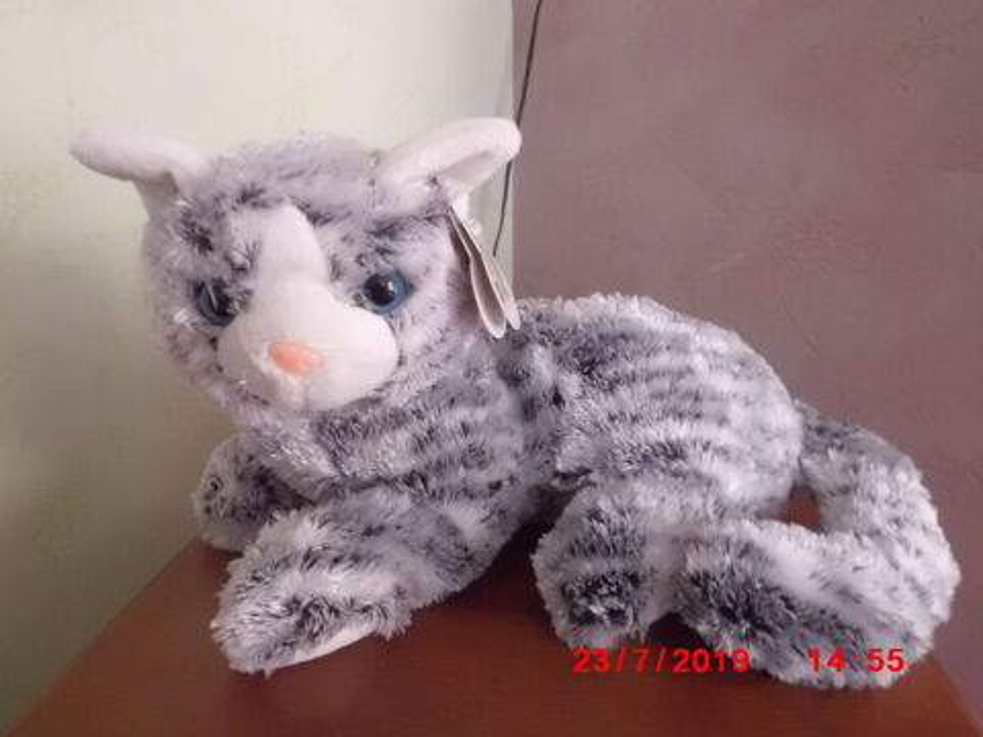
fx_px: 738
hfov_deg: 67.3
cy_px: 368
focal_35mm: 26
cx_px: 492
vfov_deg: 53.1
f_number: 3.2
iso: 800
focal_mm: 4.6
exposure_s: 1/25
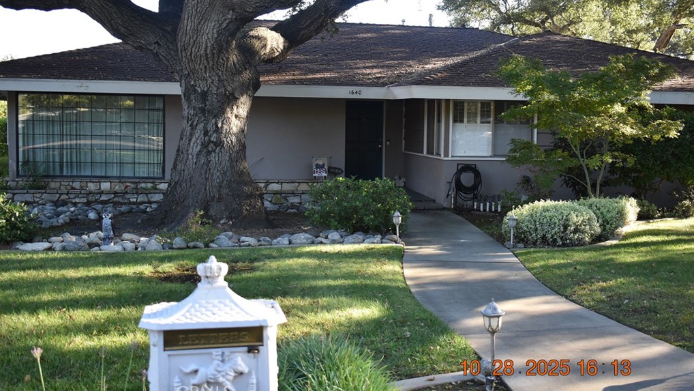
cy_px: 169
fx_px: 727
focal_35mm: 40
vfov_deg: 30.0
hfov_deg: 51.0
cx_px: 347
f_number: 4
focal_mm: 25
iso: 450
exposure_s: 1/250
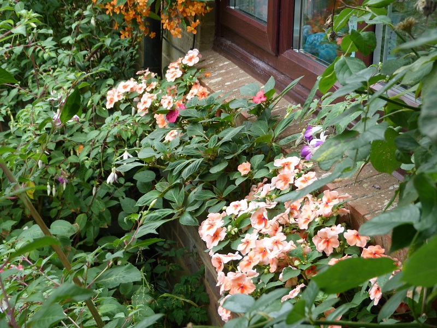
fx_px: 884
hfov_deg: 27.8
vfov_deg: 21.0
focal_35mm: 70
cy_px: 164
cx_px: 218
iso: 100
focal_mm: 12.6
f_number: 3.3
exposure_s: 1/60
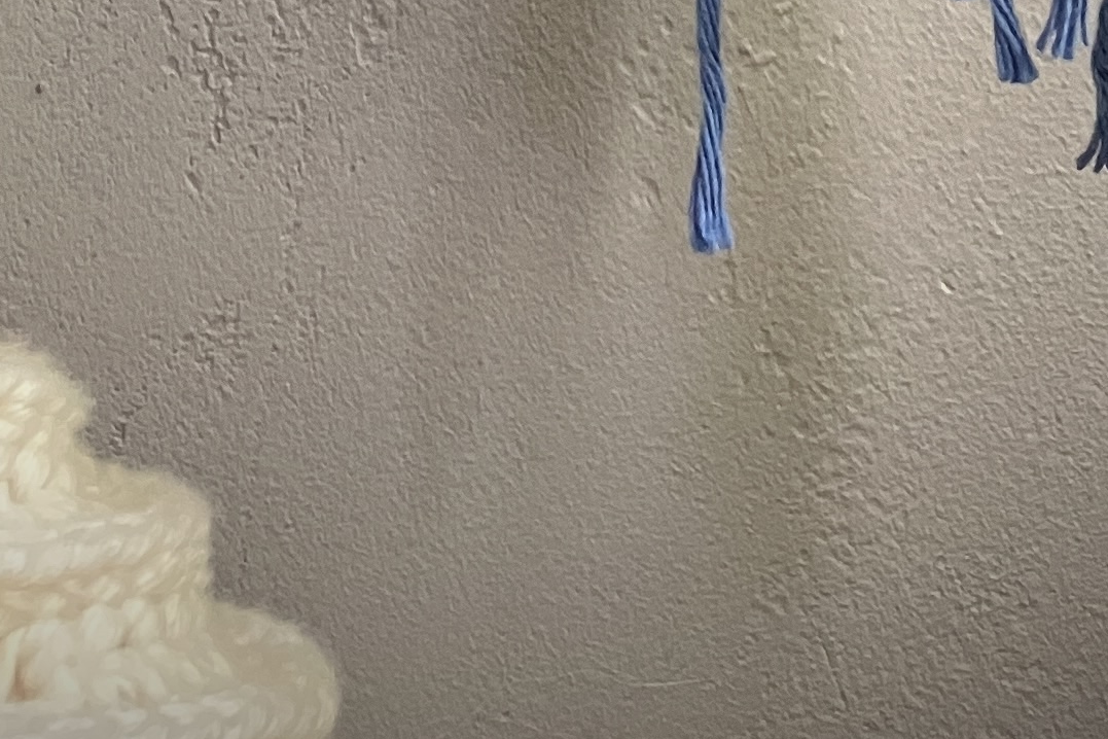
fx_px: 3355
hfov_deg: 18.6
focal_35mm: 109
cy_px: -1225
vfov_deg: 10.3
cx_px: 247
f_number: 1.8
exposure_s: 1/60
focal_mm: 3.99
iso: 200
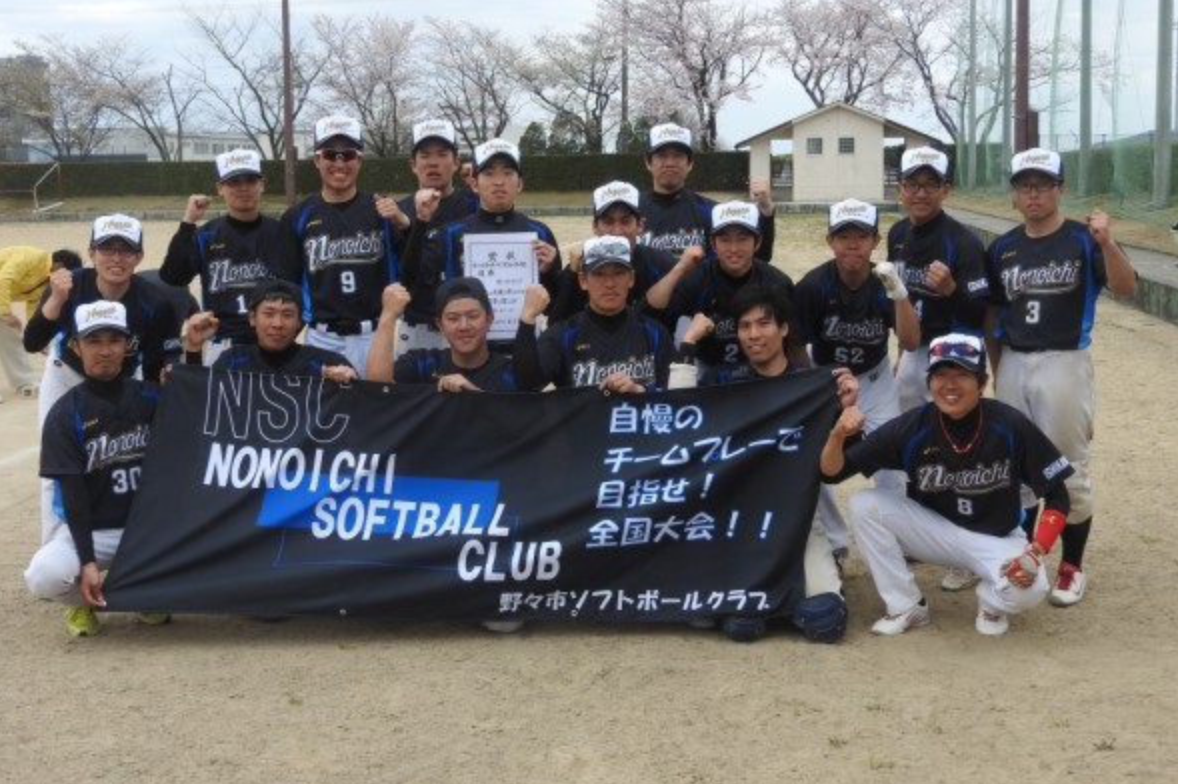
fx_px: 1733
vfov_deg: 25.5
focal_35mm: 53
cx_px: 582
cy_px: 352
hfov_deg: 37.5
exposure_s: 1/500
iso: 100
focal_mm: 9
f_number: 4
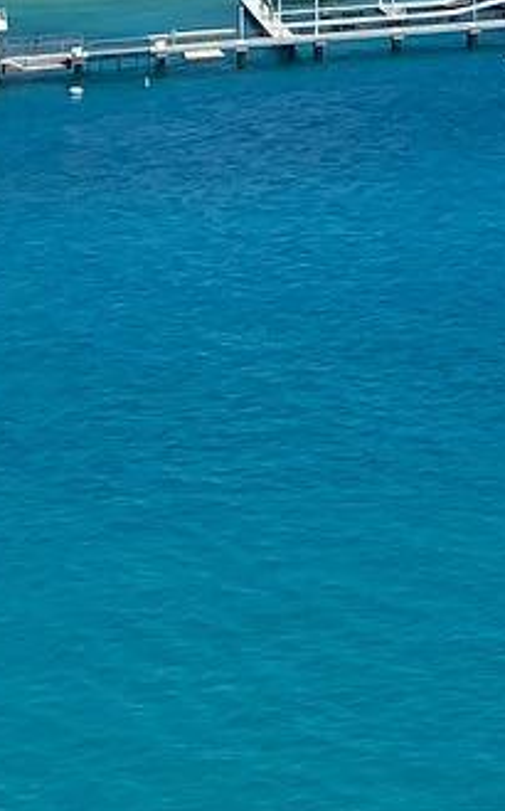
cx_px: 1621
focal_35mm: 169
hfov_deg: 6.8
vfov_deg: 11.6
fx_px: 3730
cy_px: -589
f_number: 1.8
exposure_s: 1/4831
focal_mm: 4.25
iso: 32
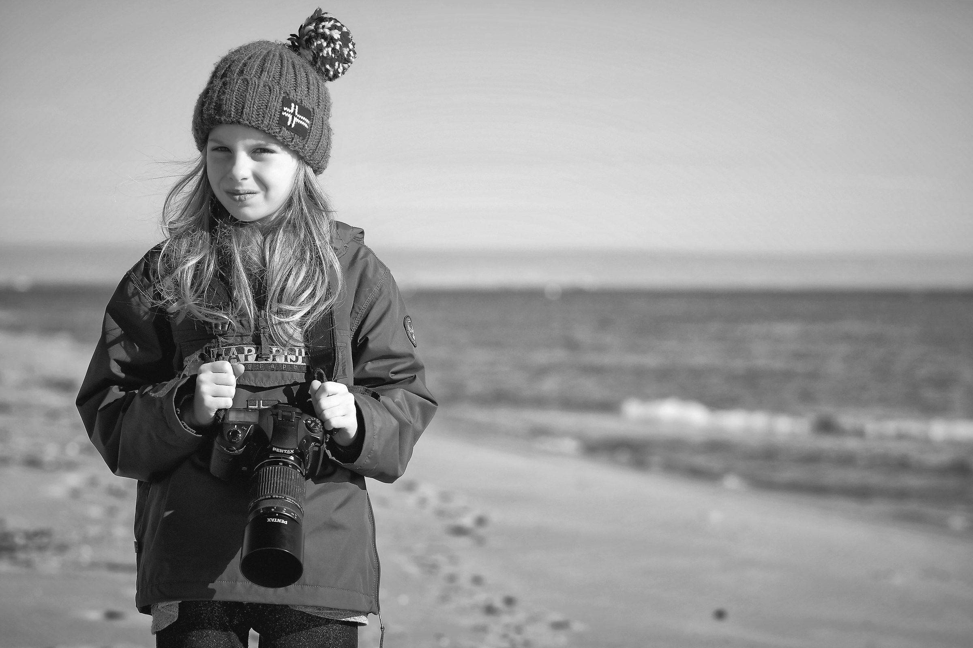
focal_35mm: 150
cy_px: 324
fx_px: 4054
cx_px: 486
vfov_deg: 9.1
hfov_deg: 13.7
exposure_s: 1/2500
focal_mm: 100
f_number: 4.5
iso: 200
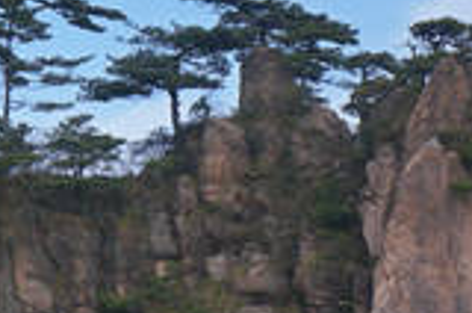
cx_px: 156
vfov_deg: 6.9
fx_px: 2604
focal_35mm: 199
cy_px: 32
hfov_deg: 10.3
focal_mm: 30
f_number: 9
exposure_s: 1/500
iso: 200
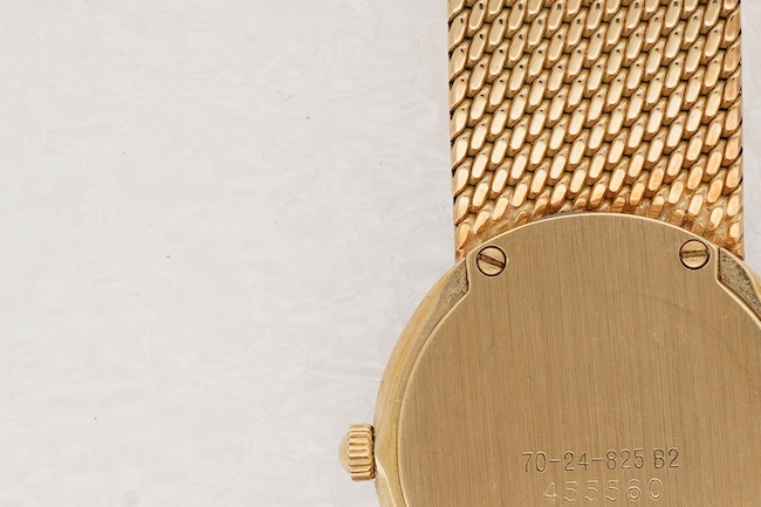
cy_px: 496
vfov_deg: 12.4
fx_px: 2303
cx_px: 623
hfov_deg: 18.6
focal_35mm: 109
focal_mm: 30
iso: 160
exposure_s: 1/160
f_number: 22
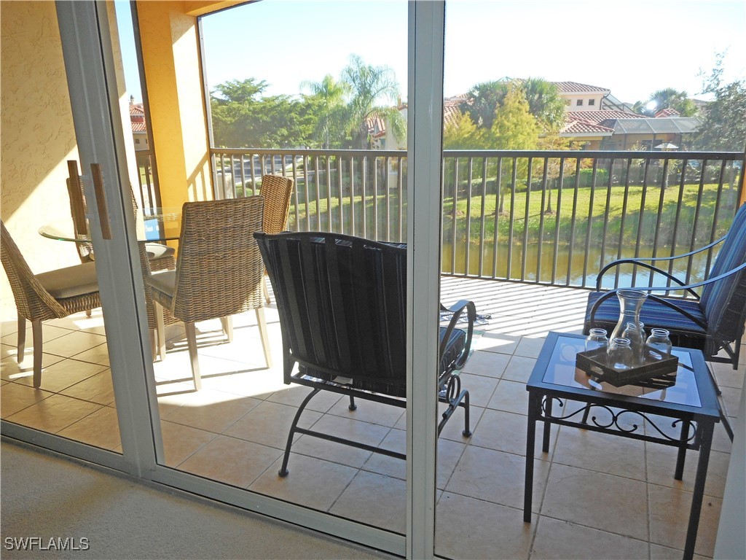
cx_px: 373
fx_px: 539
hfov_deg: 69.4
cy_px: 280
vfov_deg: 54.9
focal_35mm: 25
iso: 80
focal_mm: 4.5
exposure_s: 1/60
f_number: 3.7
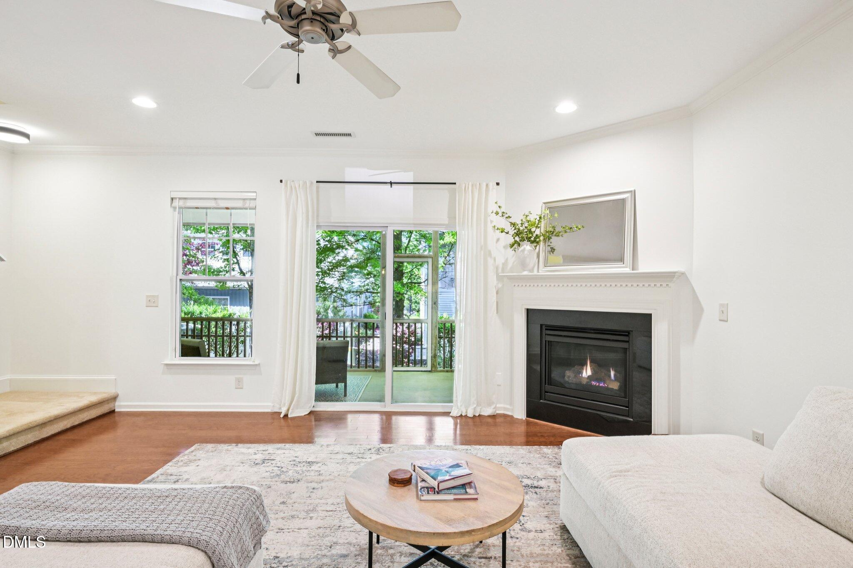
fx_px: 415
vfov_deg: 68.9
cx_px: 426
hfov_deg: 91.6
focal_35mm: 18
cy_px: 284
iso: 400
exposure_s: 1/13
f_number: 8
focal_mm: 17.5
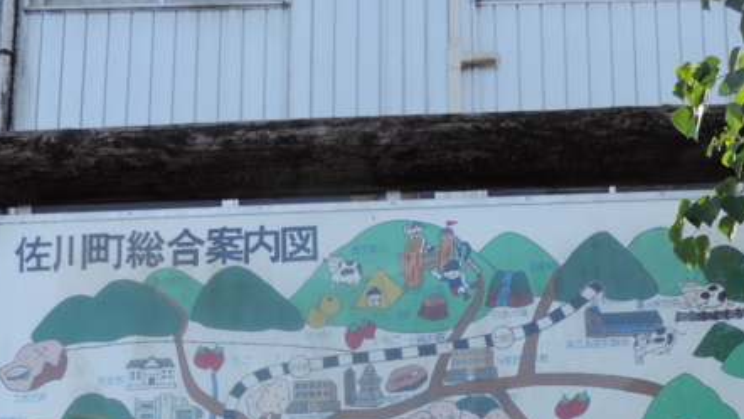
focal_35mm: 65
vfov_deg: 17.8
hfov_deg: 32.3
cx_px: 404
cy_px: 488
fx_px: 1283
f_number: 3.2
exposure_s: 1/250
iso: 80
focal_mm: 5.8
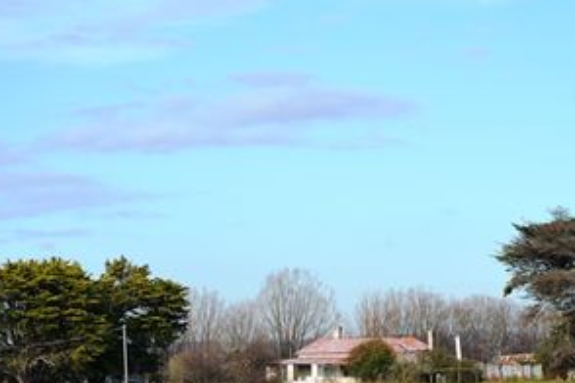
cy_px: 259
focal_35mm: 163
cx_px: 342
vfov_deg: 8.4
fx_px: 2603
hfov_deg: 12.6
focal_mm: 68
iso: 200
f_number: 6.3
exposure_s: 1/640
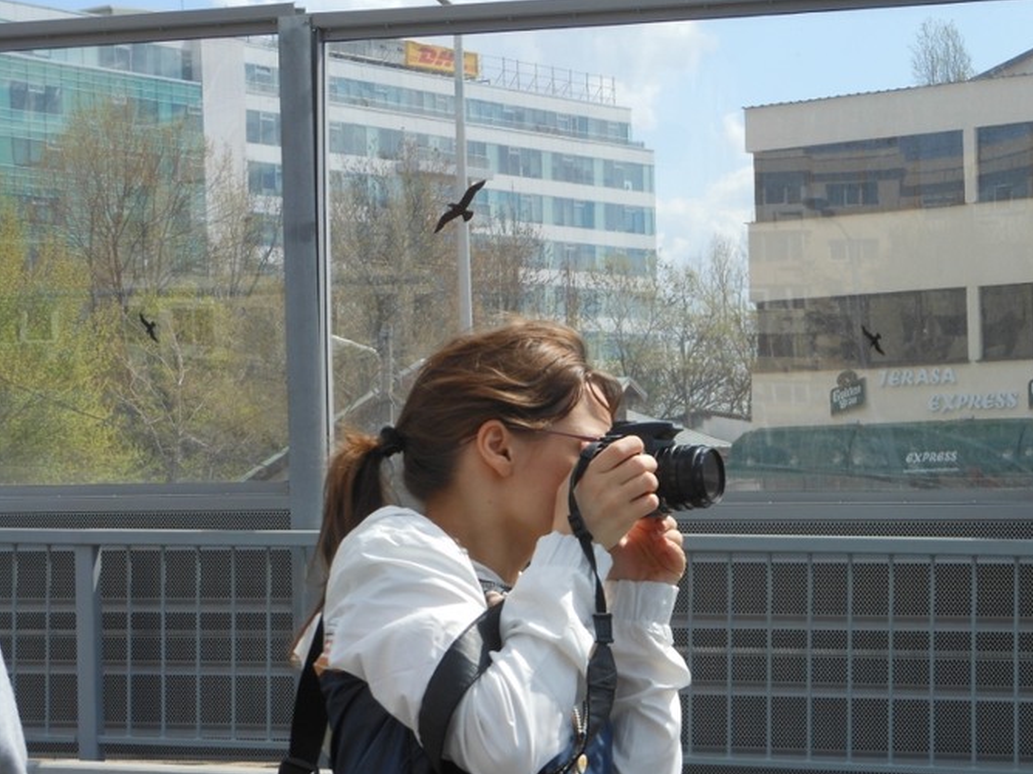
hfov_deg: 21.5
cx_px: 617
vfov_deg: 16.2
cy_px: 437
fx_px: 2716
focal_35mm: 91
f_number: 4.4
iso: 80
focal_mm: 13.6
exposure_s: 1/640
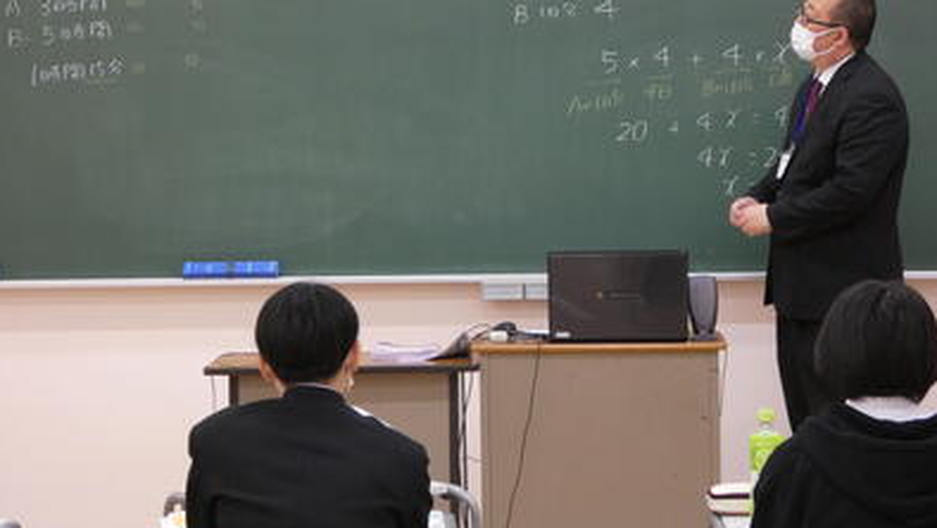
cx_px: 468
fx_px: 2610
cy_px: 221
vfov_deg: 11.5
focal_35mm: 105
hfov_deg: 20.4
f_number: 4.8
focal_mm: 17.1
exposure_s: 1/80
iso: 500
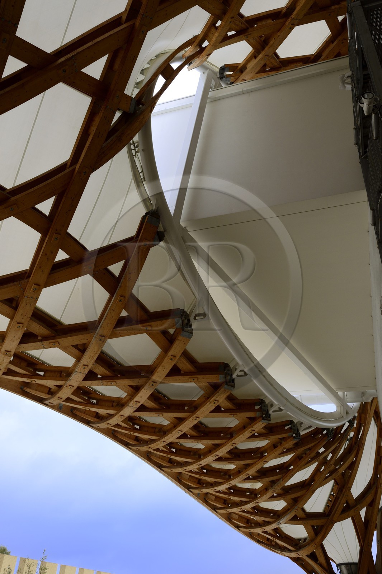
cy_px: 287
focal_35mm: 31
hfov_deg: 42.3
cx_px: 191
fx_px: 494
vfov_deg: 60.3
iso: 400
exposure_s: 1/200
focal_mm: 31
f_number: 10
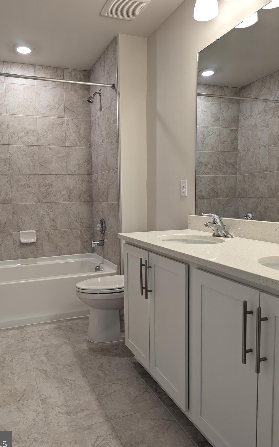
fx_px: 316
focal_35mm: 26
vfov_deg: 70.4
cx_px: 109
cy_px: 227
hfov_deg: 47.3
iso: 87
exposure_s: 1/120
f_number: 1.85
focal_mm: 6.81
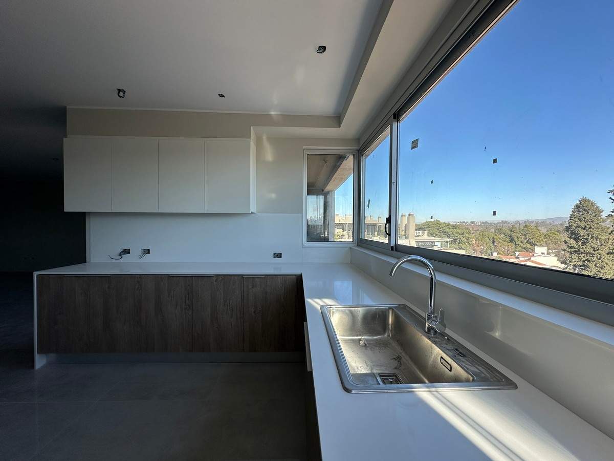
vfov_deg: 85.7
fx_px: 248
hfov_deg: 102.1
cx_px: 307
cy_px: 230
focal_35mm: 14
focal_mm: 2.22
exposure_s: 1/445
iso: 40
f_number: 2.2
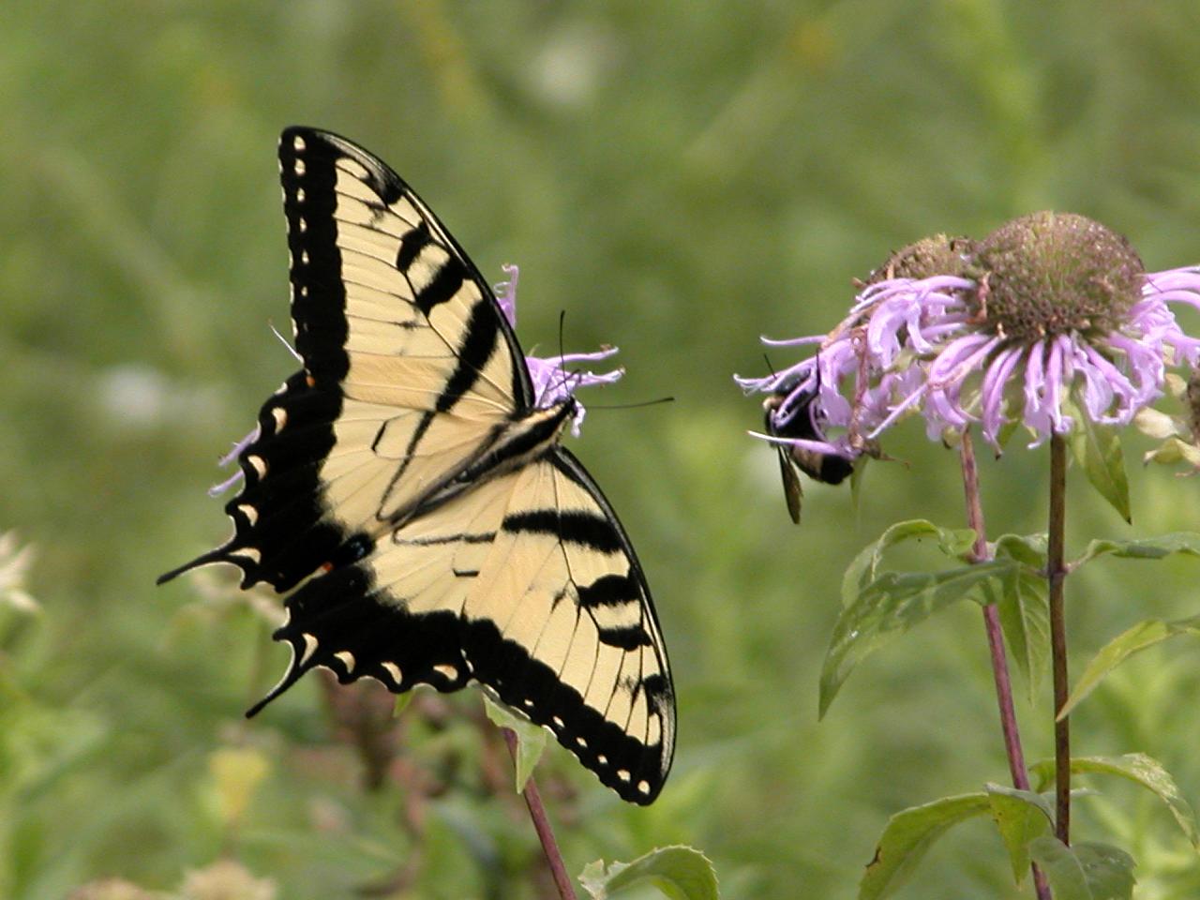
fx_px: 9706
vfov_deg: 5.3
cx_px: 600
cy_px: 450
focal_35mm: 280
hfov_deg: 7.1
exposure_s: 1/1400
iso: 100
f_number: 4.2
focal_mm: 71.2
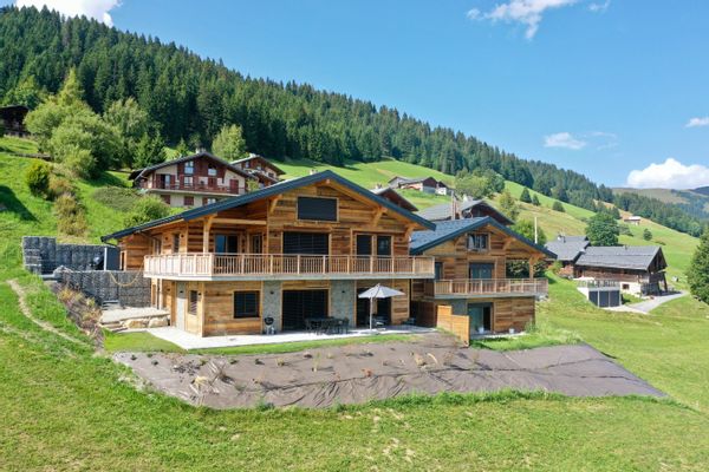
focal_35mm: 28
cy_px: 236
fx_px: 551
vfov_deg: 46.4
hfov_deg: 65.5
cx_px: 354
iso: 100
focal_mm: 10.26
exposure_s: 1/320
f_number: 5
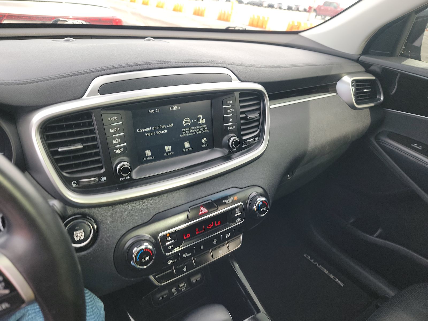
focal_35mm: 24
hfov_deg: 71.6
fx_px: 297
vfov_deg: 56.8
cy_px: 160
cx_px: 214
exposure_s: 1/119
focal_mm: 6.7
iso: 97
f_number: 1.8
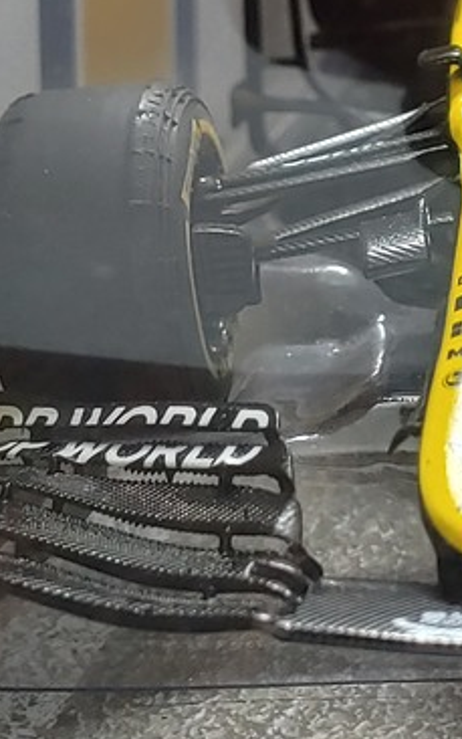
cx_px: 333
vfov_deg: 21.2
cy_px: 275
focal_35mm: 98
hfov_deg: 13.3
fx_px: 1973
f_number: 1.5
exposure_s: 1/24
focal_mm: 4.23
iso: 200
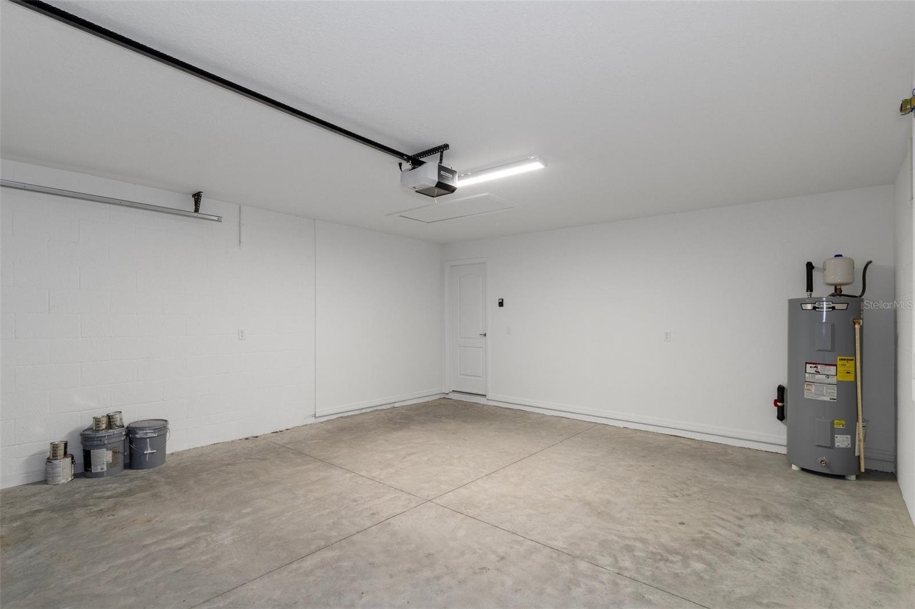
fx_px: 419
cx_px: 458
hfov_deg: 95.0
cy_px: 304
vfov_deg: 72.0
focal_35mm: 16
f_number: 8
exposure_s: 1/30
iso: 320
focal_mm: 11
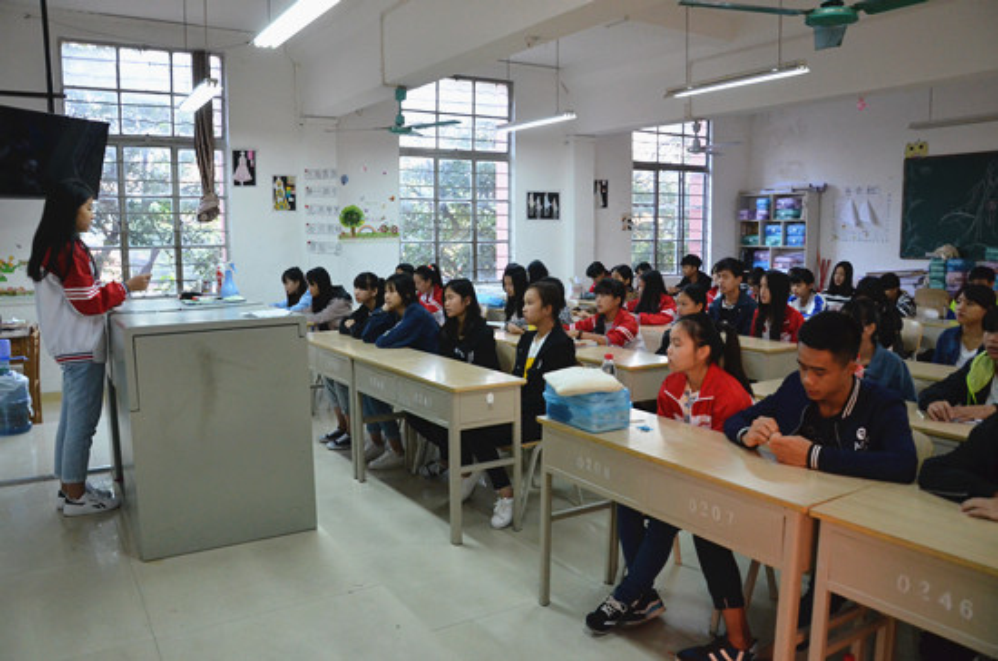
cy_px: 330
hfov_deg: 67.5
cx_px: 499
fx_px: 747
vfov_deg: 47.7
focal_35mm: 27
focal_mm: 18
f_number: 4.5
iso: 2800
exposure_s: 1/160
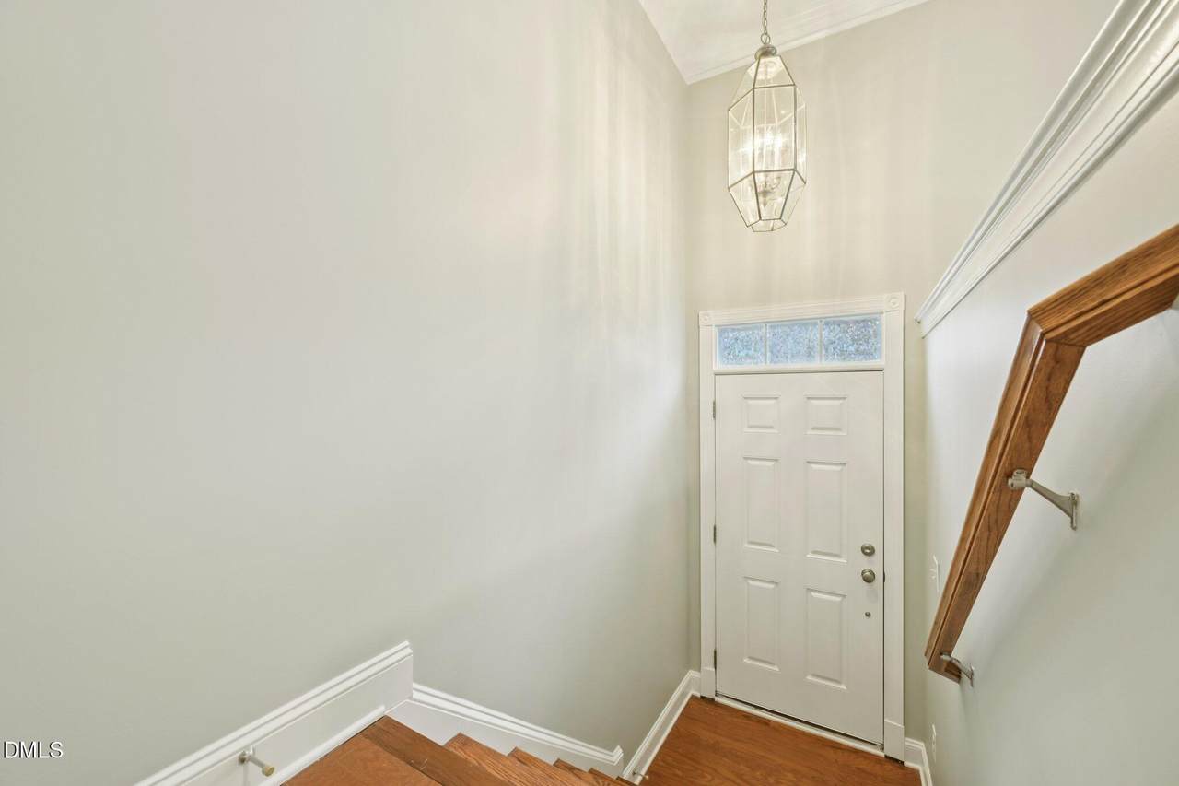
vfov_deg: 81.2
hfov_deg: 104.3
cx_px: 590
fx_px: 458
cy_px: 393
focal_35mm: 14
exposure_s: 1/6
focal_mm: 14
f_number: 8
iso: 400
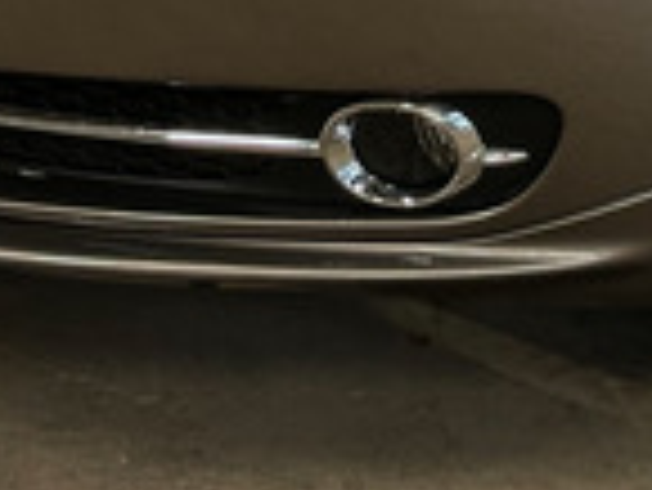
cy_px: -598
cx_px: 571
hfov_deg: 9.2
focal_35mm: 215
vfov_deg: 6.6
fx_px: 4053
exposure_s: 1/50
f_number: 1.78
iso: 160
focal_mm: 6.86
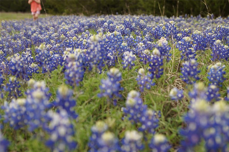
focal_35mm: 42
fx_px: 267
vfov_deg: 31.8
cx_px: 114
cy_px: 76
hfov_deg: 46.5
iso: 100
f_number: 2.8
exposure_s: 1/320
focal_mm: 28
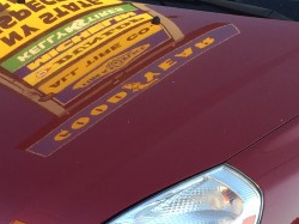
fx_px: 1027
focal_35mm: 119
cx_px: 242
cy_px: 123
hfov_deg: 16.4
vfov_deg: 12.4
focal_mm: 4.15
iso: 32
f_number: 2.2
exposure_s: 1/166
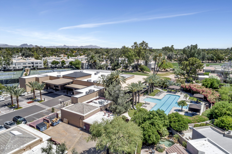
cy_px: 77
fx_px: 155
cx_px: 116
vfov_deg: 53.1
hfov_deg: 73.8
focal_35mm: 24
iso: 100
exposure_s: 1/160
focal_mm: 8.8
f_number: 10
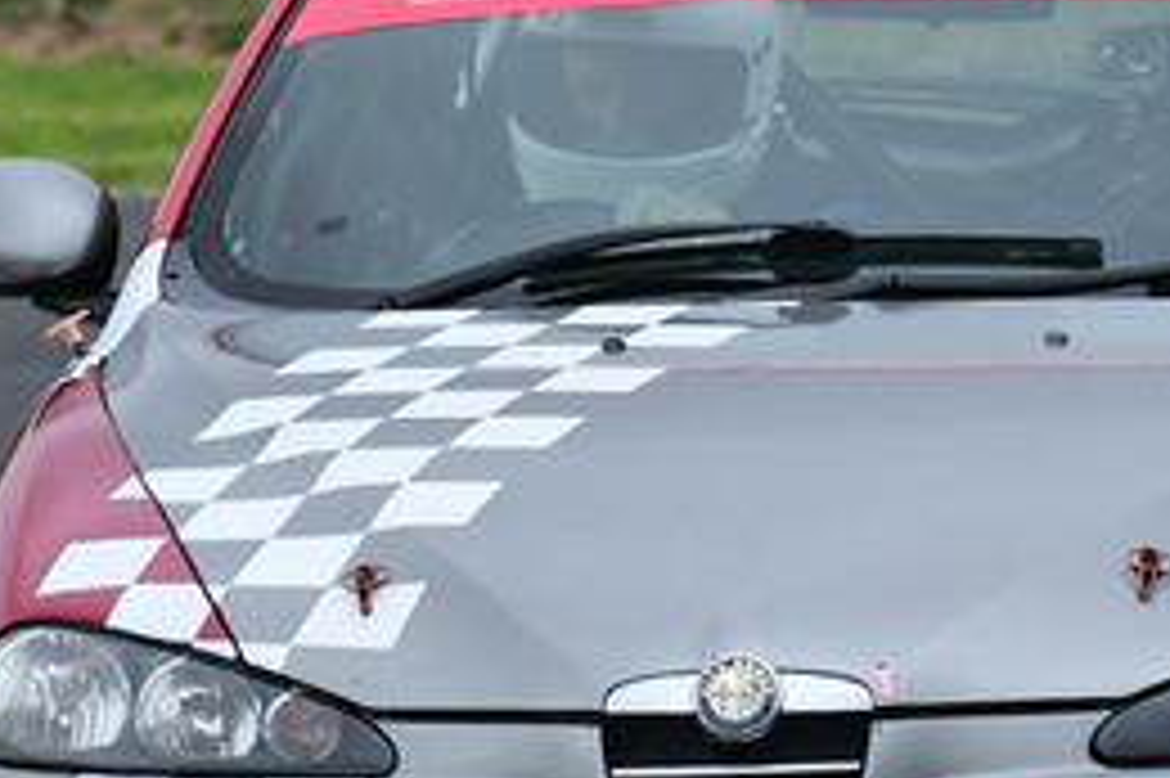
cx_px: 954
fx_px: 75122
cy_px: 301
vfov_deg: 0.6
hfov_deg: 0.9
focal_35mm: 2313
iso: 1250
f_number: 11
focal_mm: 500
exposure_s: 1/640
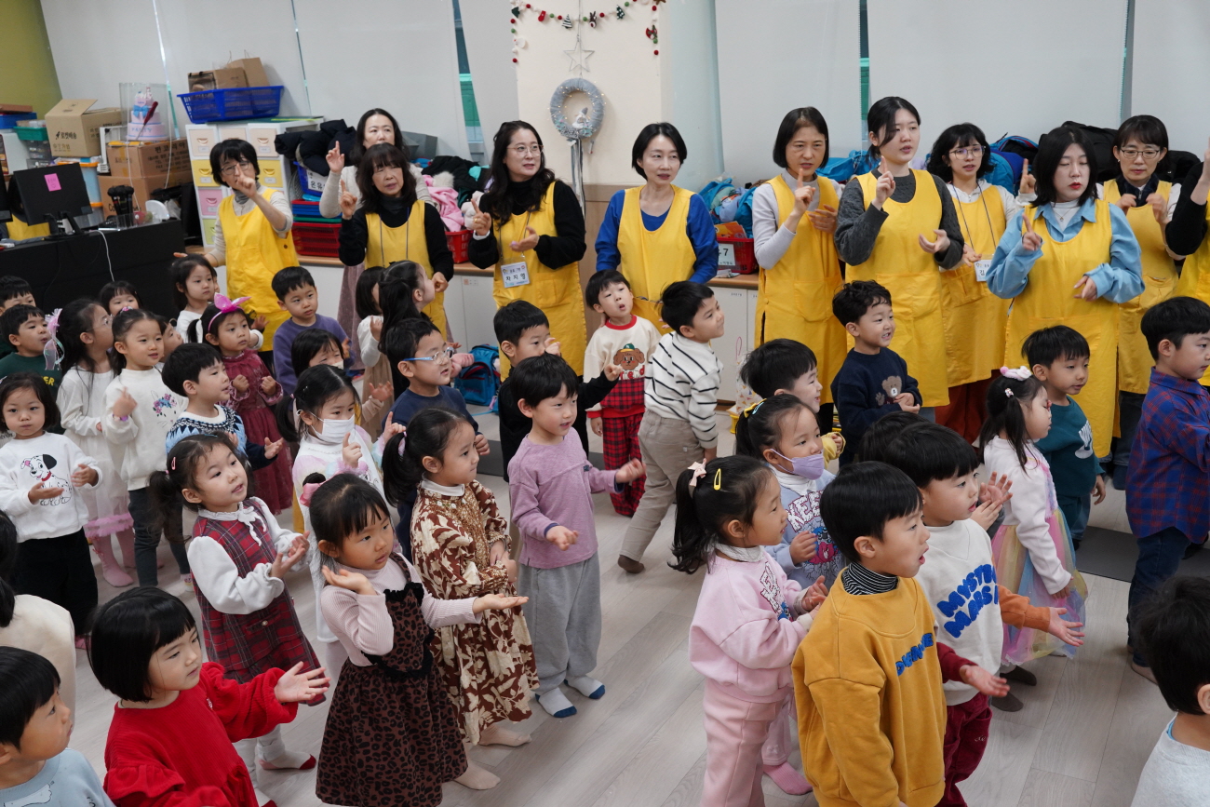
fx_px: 1176
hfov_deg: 54.4
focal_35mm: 35
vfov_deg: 37.9
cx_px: 605
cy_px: 404
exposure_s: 1/80
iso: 2500
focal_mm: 35
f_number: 7.1
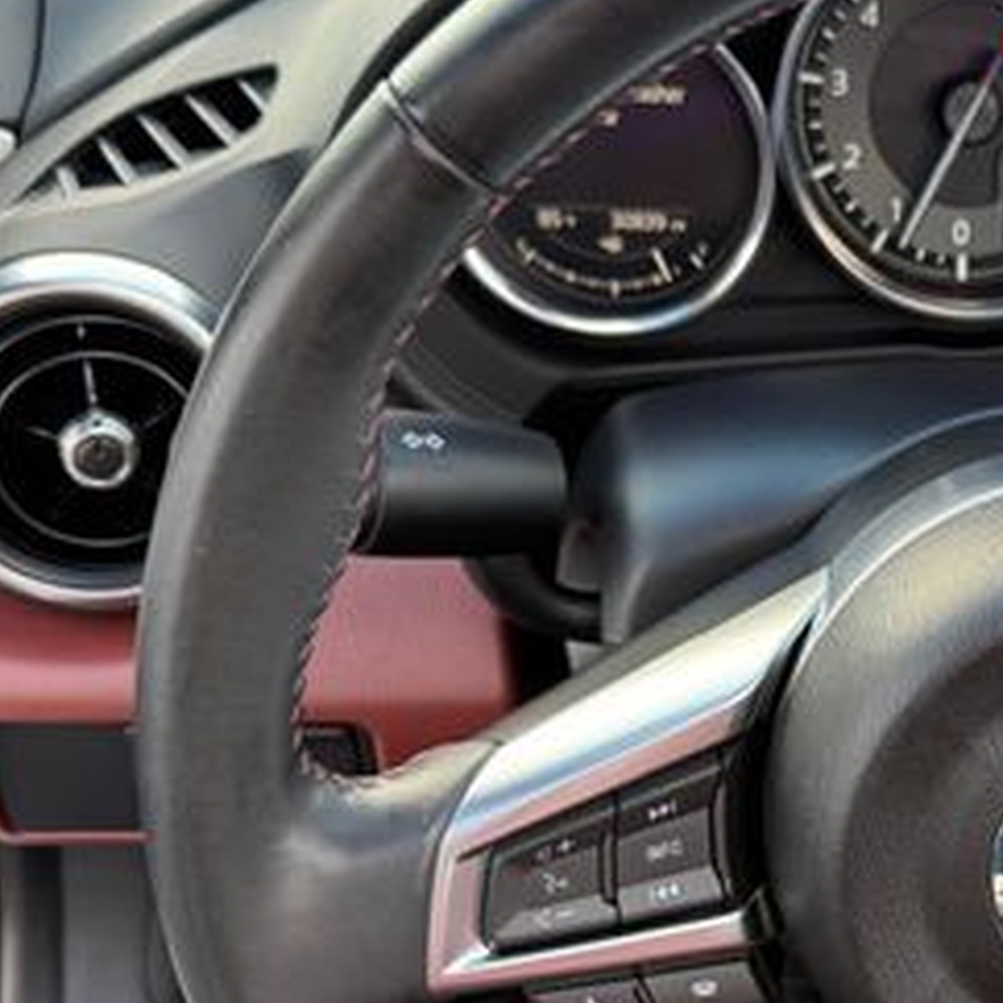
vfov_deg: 30.3
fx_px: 1836
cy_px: 680
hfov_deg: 28.5
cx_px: 1020
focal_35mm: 56
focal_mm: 6.76
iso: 125
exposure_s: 1/243
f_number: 1.78
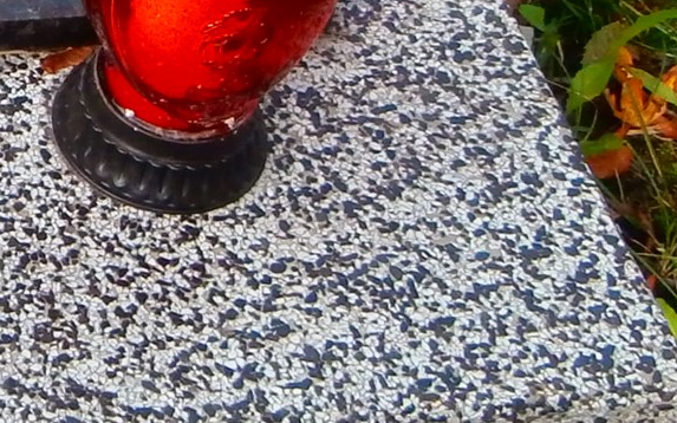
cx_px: -331
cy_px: -64
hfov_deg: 14.6
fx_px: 2454
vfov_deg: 9.7
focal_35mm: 133
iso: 100
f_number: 3
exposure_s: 1/250
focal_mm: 4.2
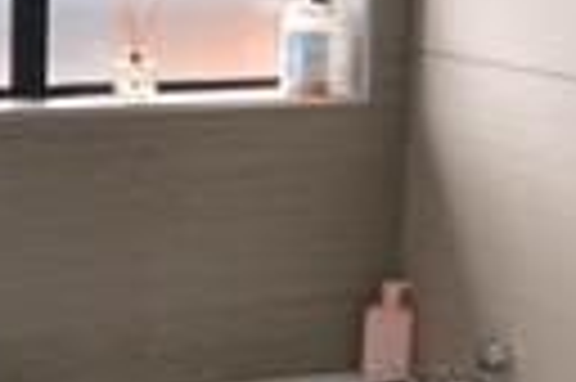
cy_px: 11
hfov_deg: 21.4
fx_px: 1502
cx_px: 94
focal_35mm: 94
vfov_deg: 14.3
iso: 800
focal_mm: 10
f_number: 4.5
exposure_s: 1/125
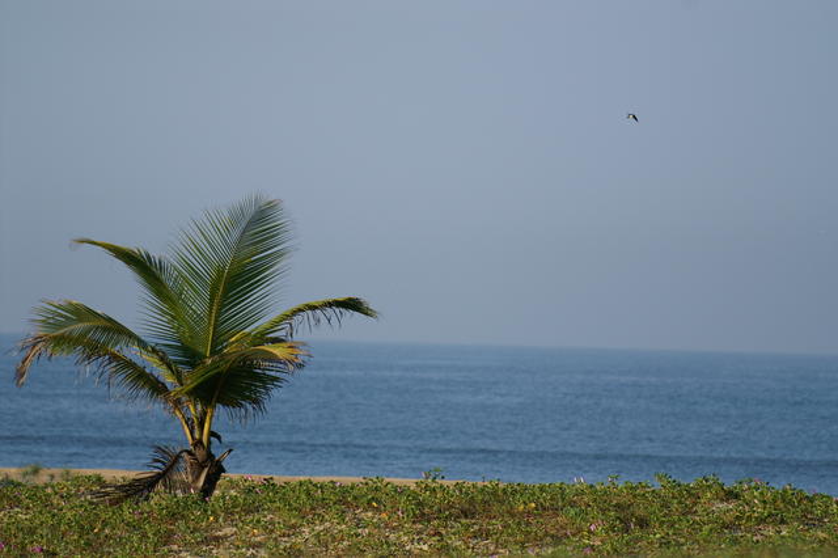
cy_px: 279
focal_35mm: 300
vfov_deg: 4.6
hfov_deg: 6.9
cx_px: 419
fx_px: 6979
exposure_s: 1/1000
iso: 200
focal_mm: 200
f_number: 5.6
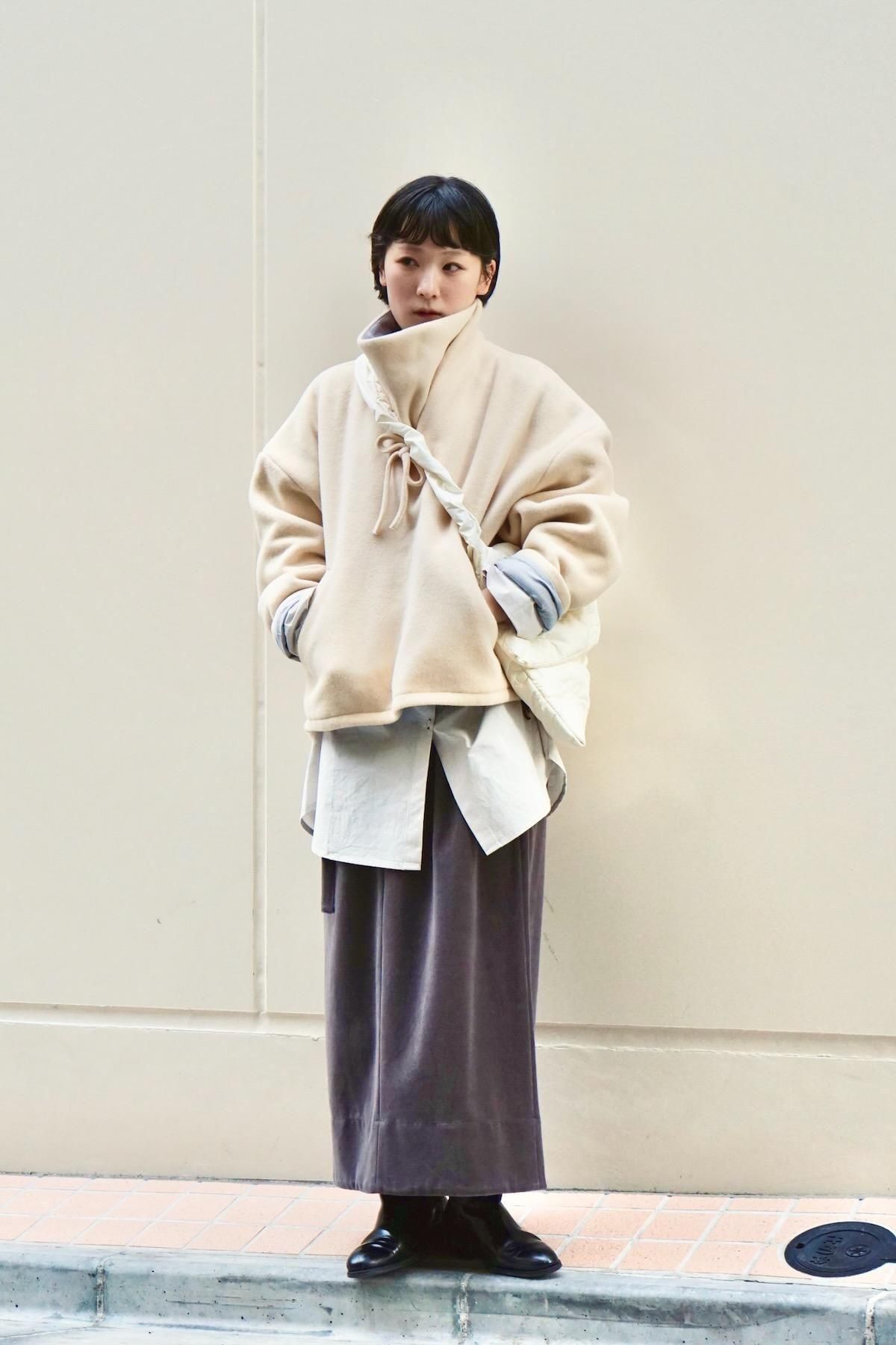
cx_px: 448
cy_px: 672
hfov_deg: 19.5
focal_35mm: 70
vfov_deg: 28.8
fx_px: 2613
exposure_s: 1/160
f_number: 5.6
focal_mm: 70
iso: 1250
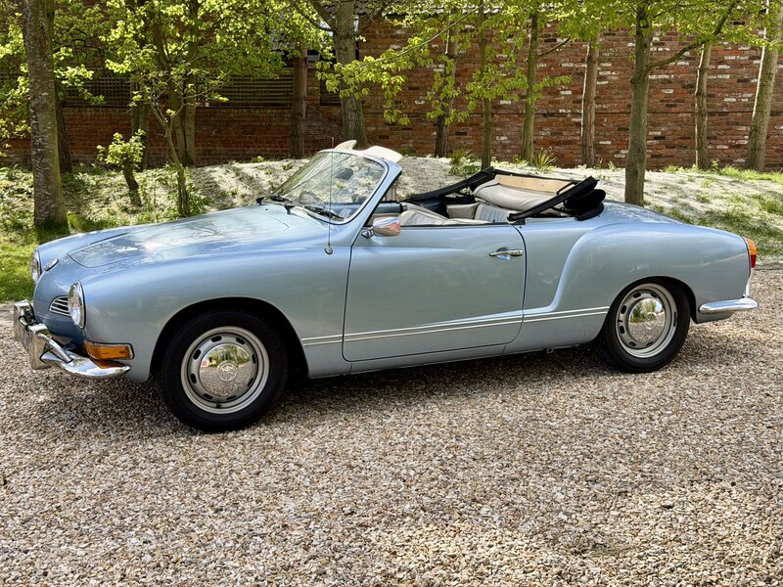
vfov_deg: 30.3
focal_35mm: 48
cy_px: 294
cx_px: 392
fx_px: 1086
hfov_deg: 39.7
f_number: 1.78
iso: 100
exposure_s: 1/2088
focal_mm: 6.76
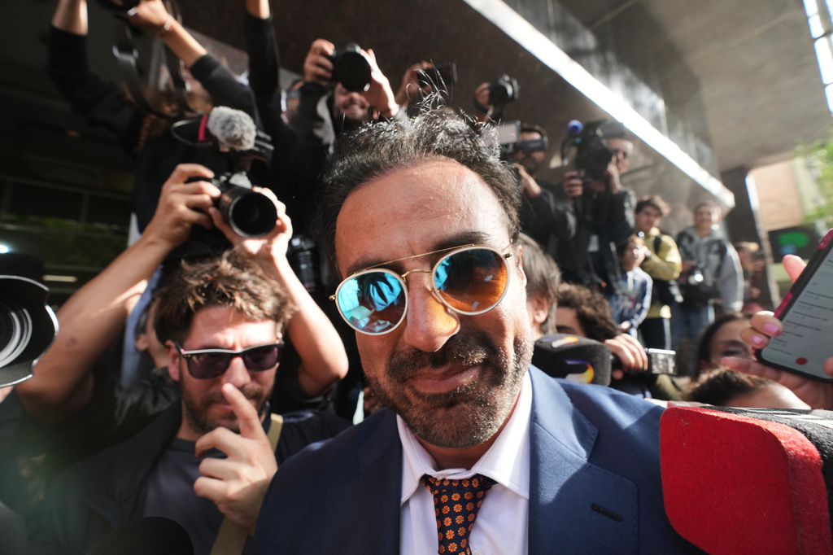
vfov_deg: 73.7
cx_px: 416
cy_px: 278
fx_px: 370
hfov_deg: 96.8
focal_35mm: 16
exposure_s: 1/500
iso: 800
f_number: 5.6
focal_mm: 16
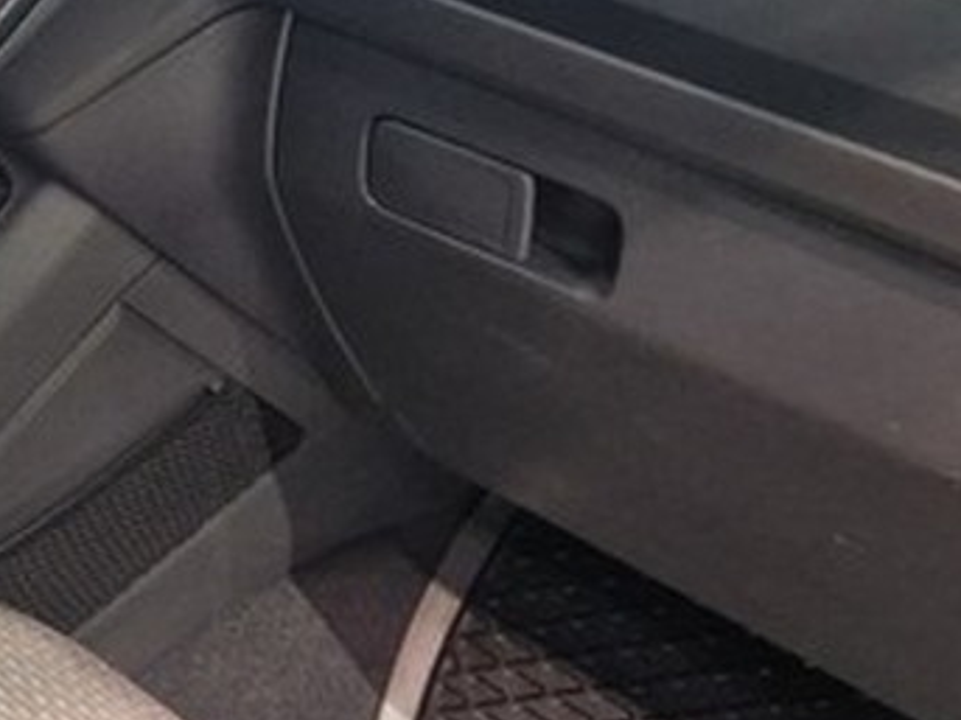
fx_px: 1887
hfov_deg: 24.3
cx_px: -343
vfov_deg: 21.5
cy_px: 249
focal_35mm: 68
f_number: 1.8
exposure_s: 1/100
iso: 500
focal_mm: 5.4
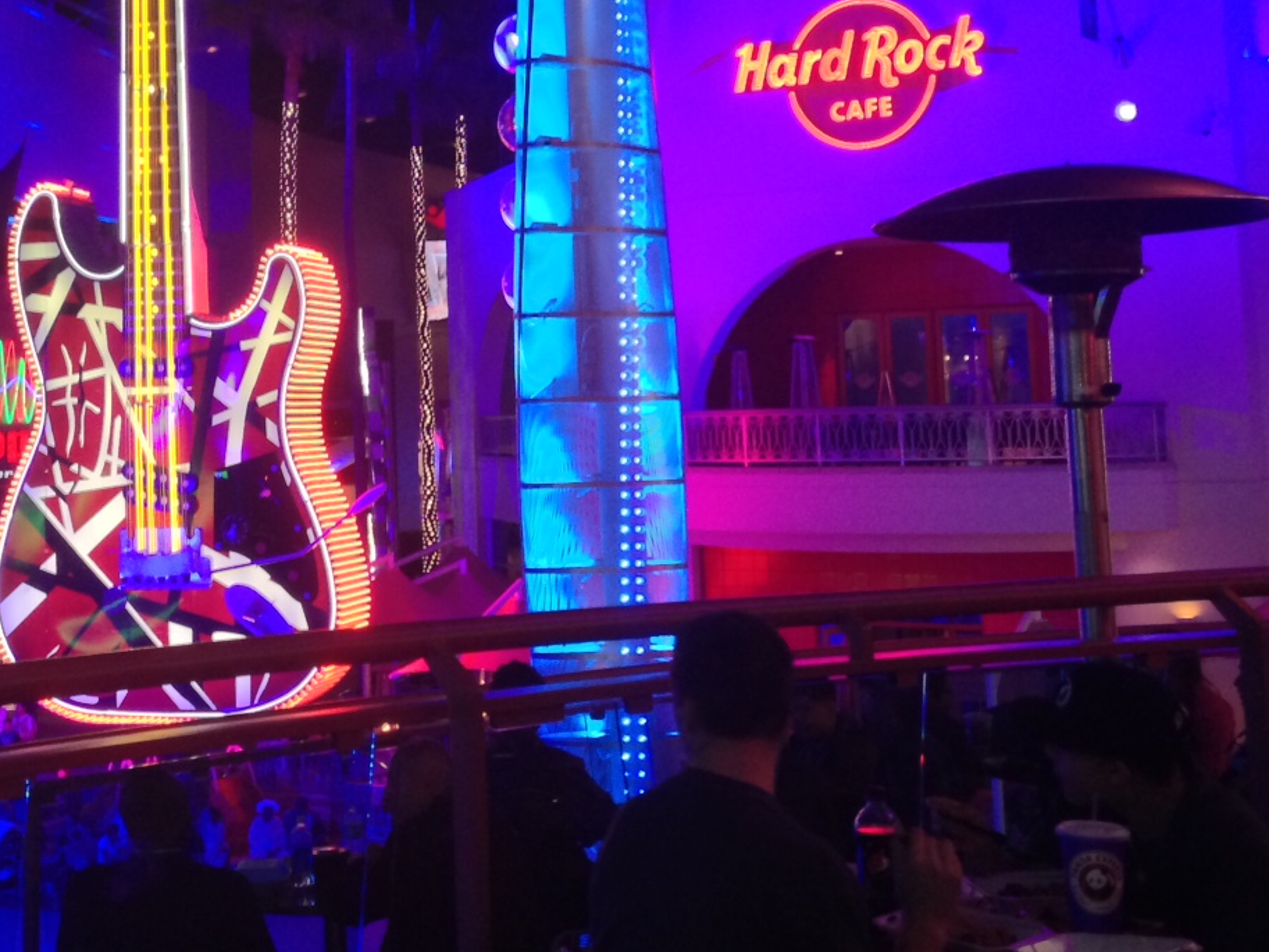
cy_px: 229
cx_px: 361
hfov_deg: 32.2
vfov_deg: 24.5
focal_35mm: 59
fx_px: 2163
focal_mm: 4.13
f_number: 2.4
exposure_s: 1/20
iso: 250
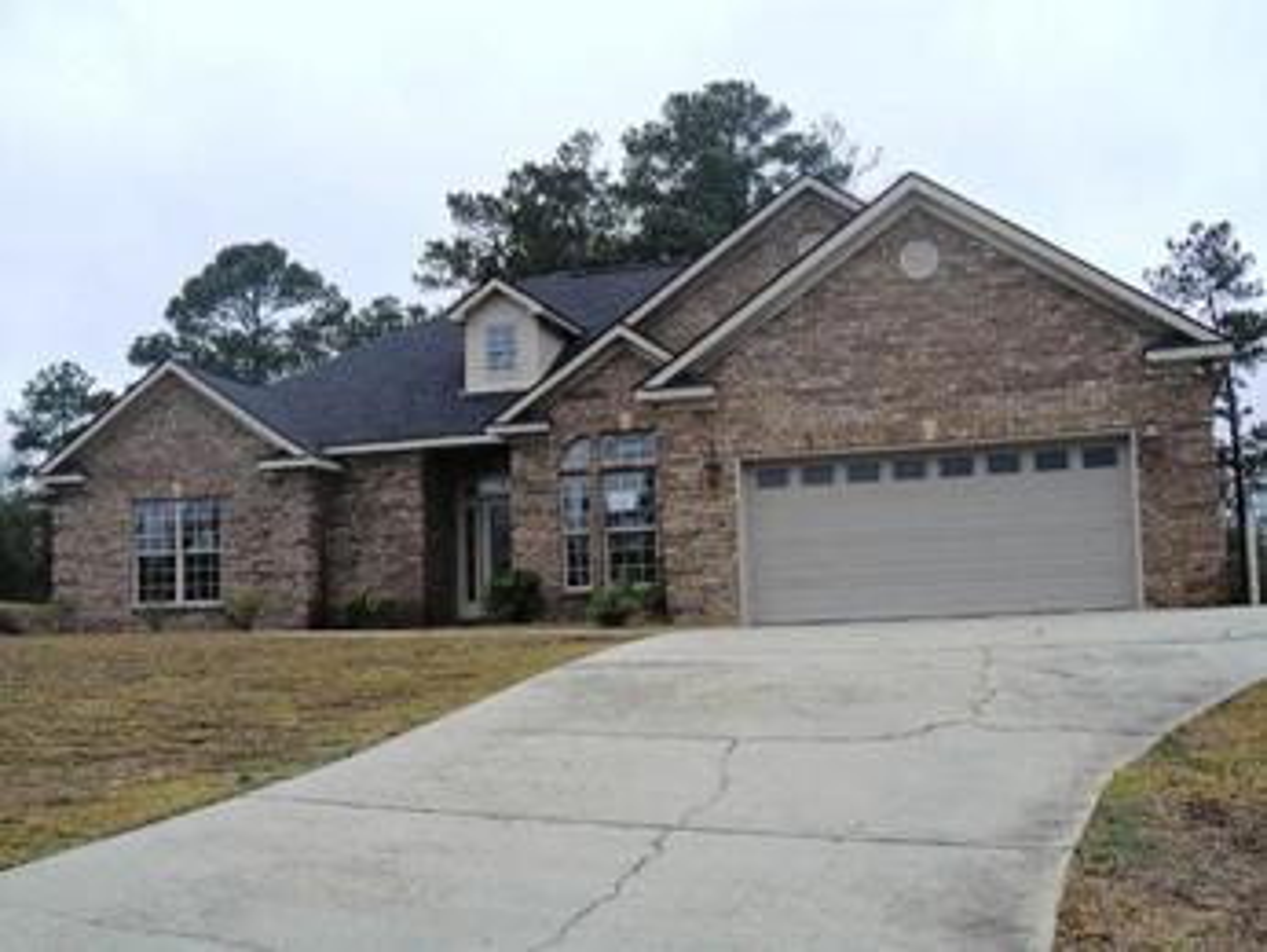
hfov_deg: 42.9
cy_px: 476
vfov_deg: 32.9
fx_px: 1612
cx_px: 634
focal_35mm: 44
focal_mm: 7.8
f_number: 4.5
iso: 100
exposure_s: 1/350
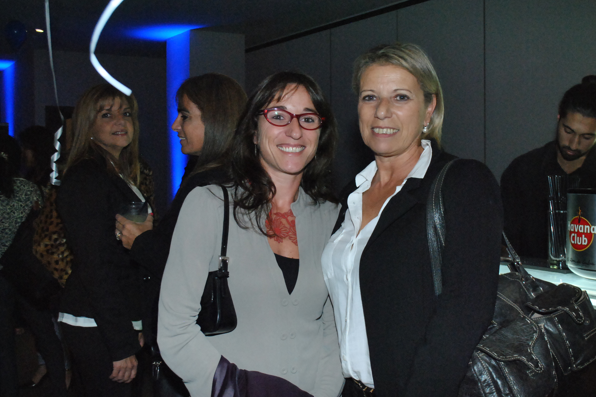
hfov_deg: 45.4
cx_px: 304
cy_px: 196
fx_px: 712
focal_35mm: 43
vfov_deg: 31.2
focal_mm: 28
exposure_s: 1/80
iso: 1600
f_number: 5.6
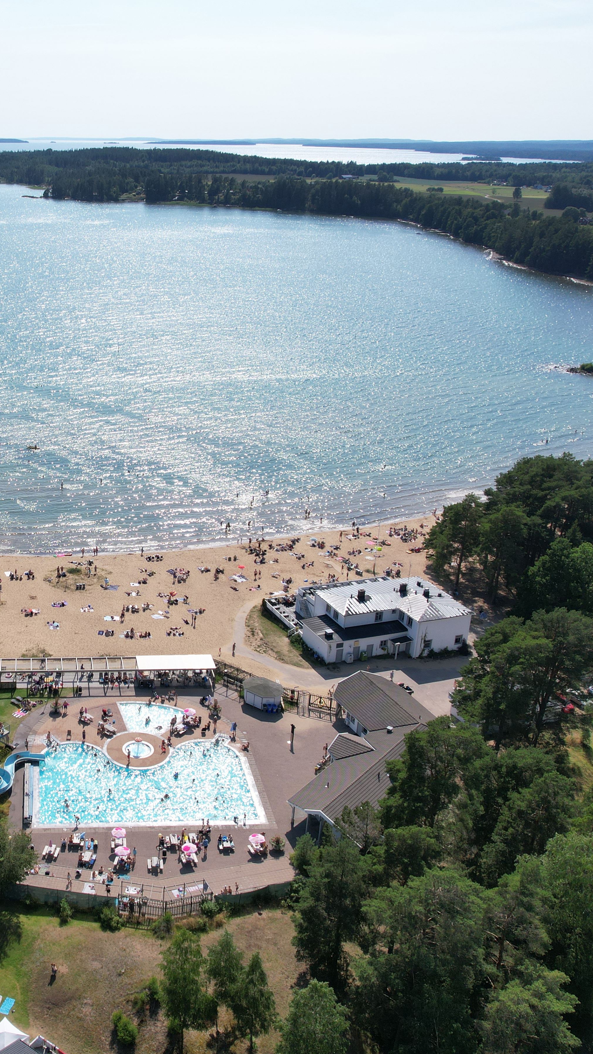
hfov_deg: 32.3
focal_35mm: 35
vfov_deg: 56.6
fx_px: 978
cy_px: 531
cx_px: 75
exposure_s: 1/2500
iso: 100
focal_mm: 8.38
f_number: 2.8
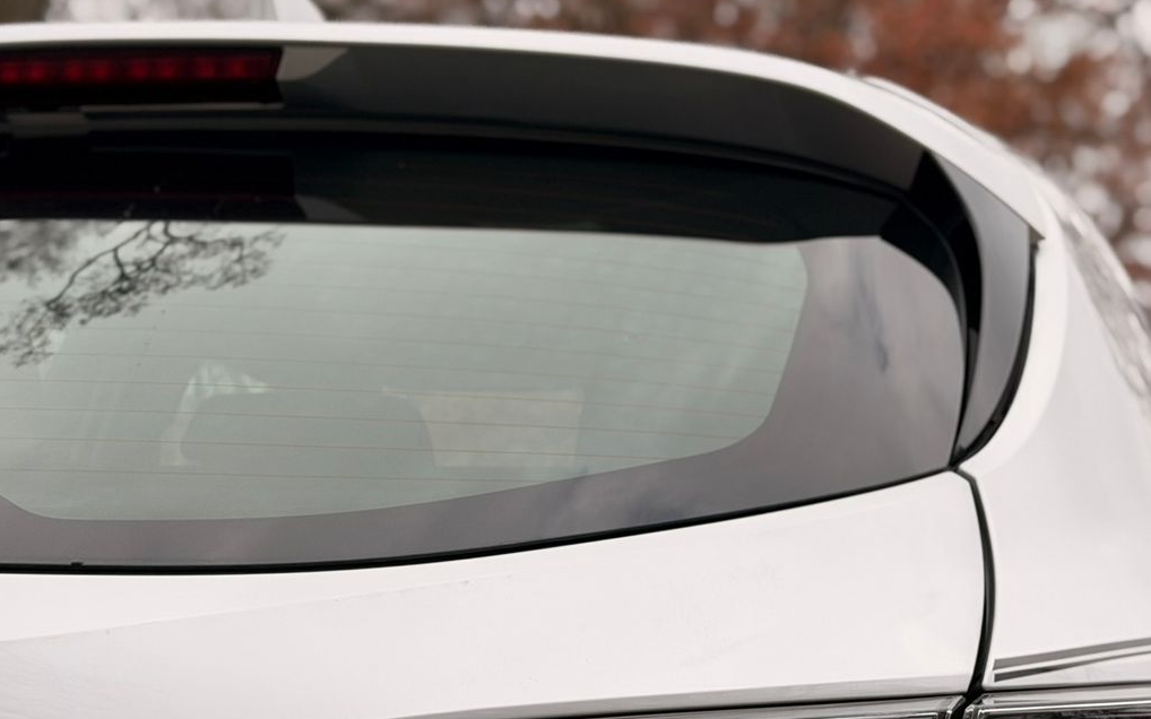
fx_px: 2509
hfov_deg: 25.8
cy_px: 664
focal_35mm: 80
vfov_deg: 16.1
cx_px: 703
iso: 64
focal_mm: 6.76
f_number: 1.78
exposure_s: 1/906
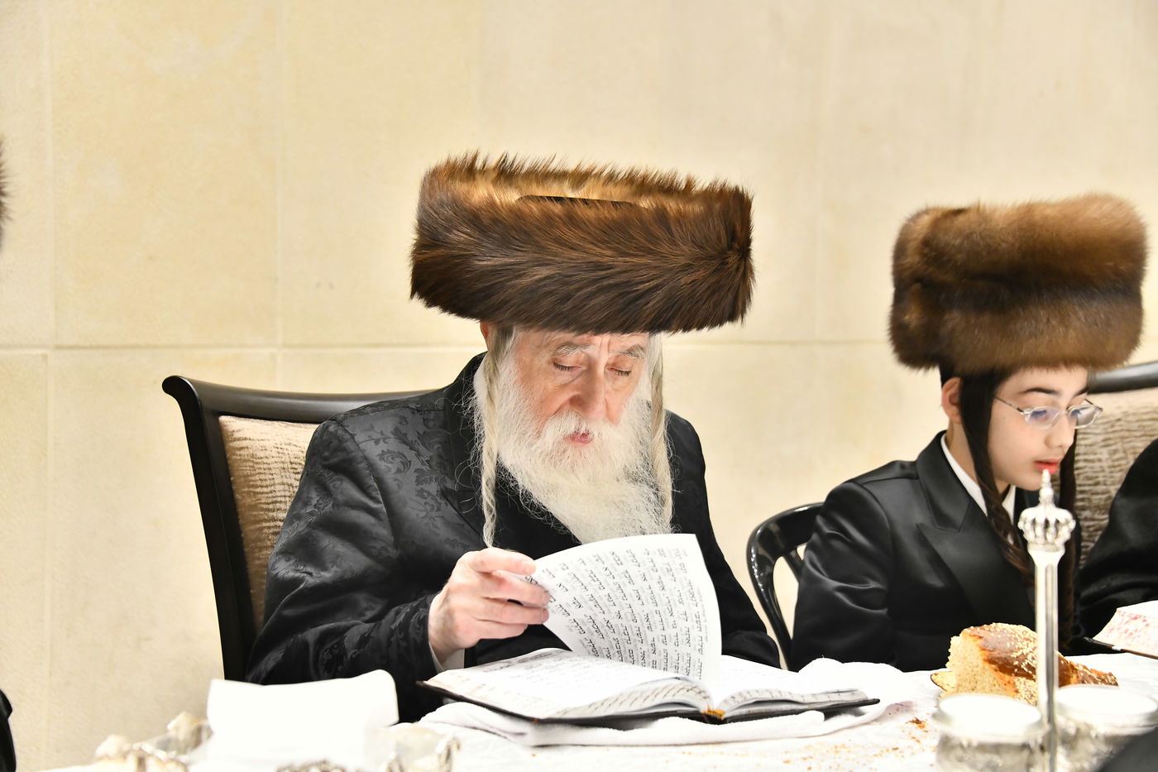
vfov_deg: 17.5
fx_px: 2509
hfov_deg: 26.0
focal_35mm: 78
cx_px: 579
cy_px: 386
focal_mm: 78
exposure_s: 1/250
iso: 2500
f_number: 5.6
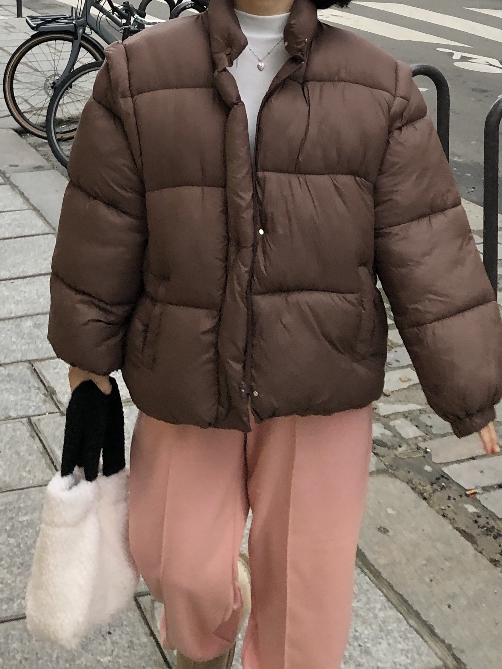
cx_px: 251
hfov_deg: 49.7
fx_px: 541
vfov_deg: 63.4
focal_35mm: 28
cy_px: 334
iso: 125
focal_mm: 4
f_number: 1.8
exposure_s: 1/100
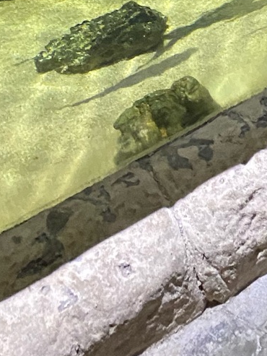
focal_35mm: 108
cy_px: -149
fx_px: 1110
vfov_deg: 16.8
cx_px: 516
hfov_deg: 12.3
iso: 400
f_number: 1.8
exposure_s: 1/50
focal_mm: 4.25
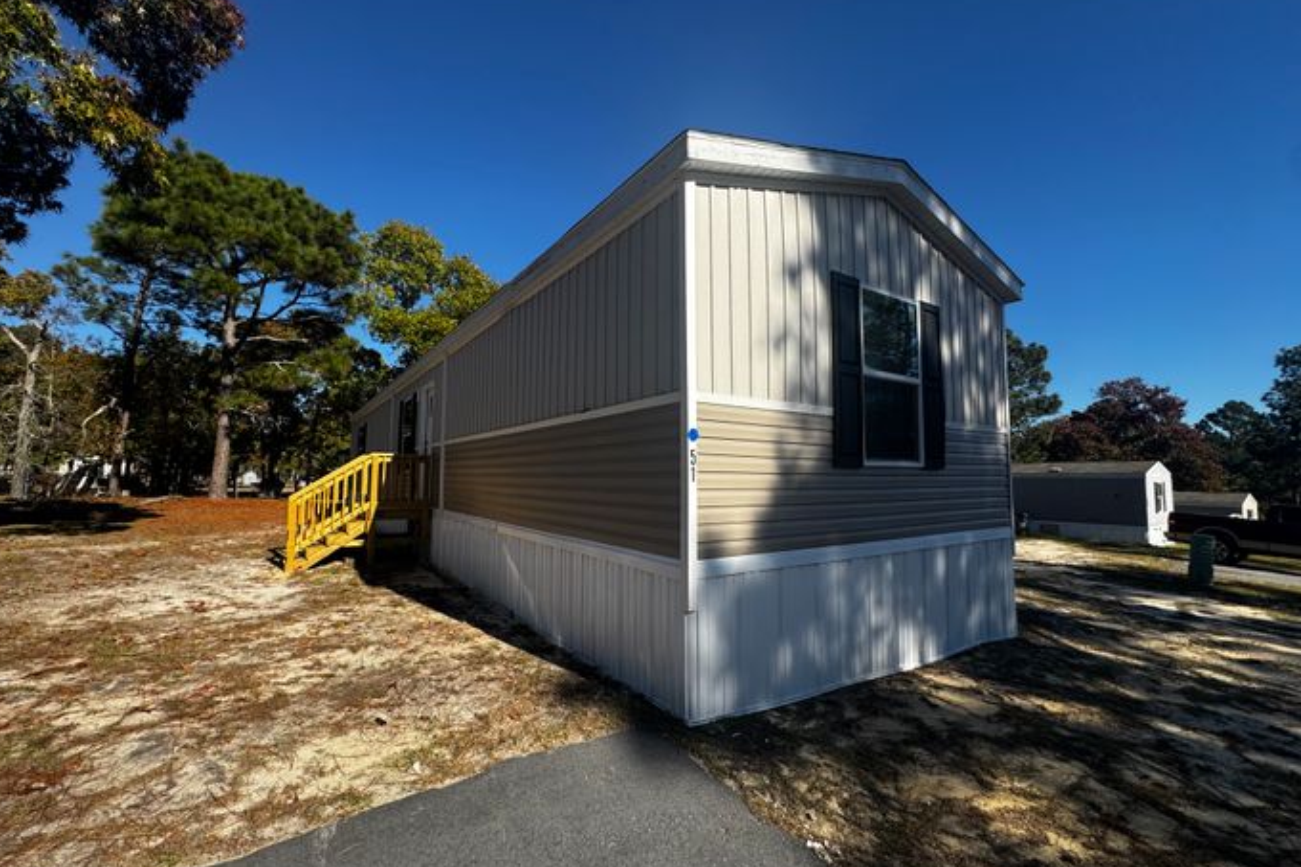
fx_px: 542
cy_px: 445
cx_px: 639
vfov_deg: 77.3
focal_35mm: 15
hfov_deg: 100.4
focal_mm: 2.22
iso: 50
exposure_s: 1/1672
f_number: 2.2
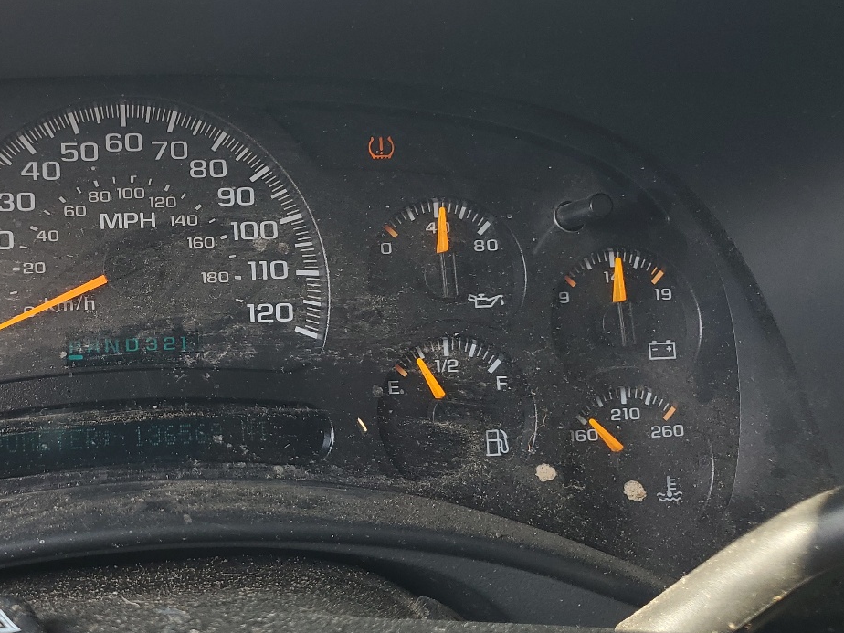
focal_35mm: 45
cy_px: 295
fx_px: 1097
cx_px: 155
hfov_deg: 40.2
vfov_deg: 32.2
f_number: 1.5
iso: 50
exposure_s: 1/175
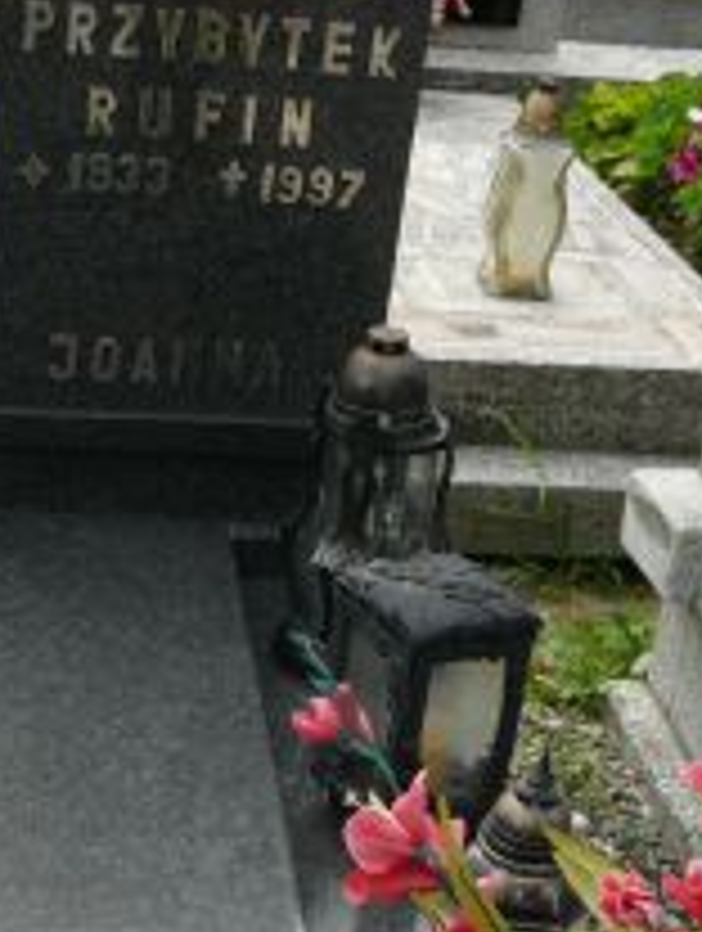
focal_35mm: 81
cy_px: 1018
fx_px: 2183
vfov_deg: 22.7
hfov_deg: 18.1
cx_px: 140
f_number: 5
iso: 100
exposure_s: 1/200
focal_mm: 7.4
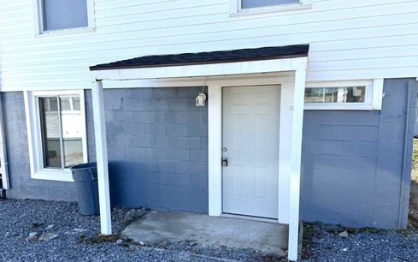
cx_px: 208
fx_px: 296
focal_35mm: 26
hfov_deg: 70.4
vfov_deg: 47.5
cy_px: 149
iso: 80
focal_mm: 6.76
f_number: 1.78
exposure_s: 1/1437
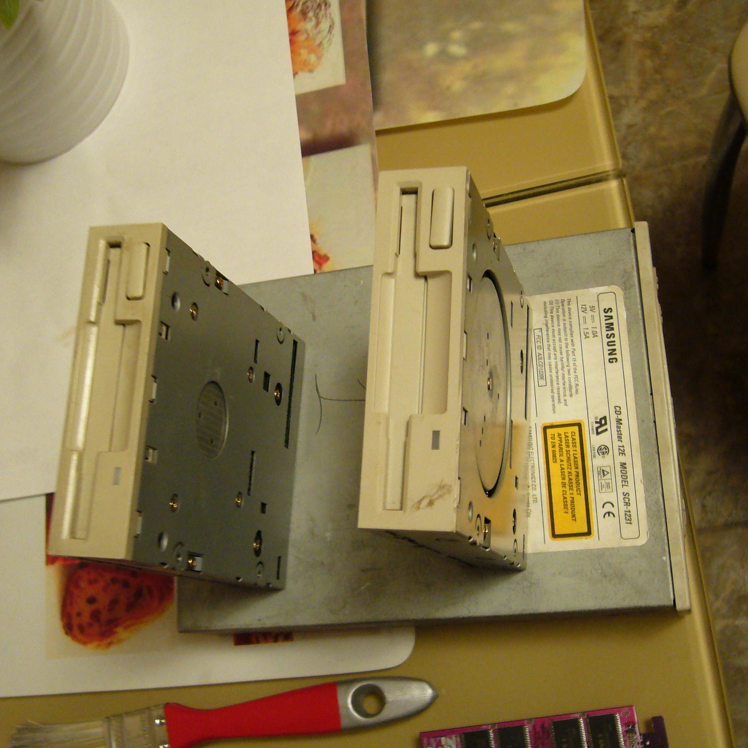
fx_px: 1027
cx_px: 330
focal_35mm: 42
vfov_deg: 40.0
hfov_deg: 40.0
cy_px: 368
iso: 200
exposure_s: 1/10
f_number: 2.8
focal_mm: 5.8
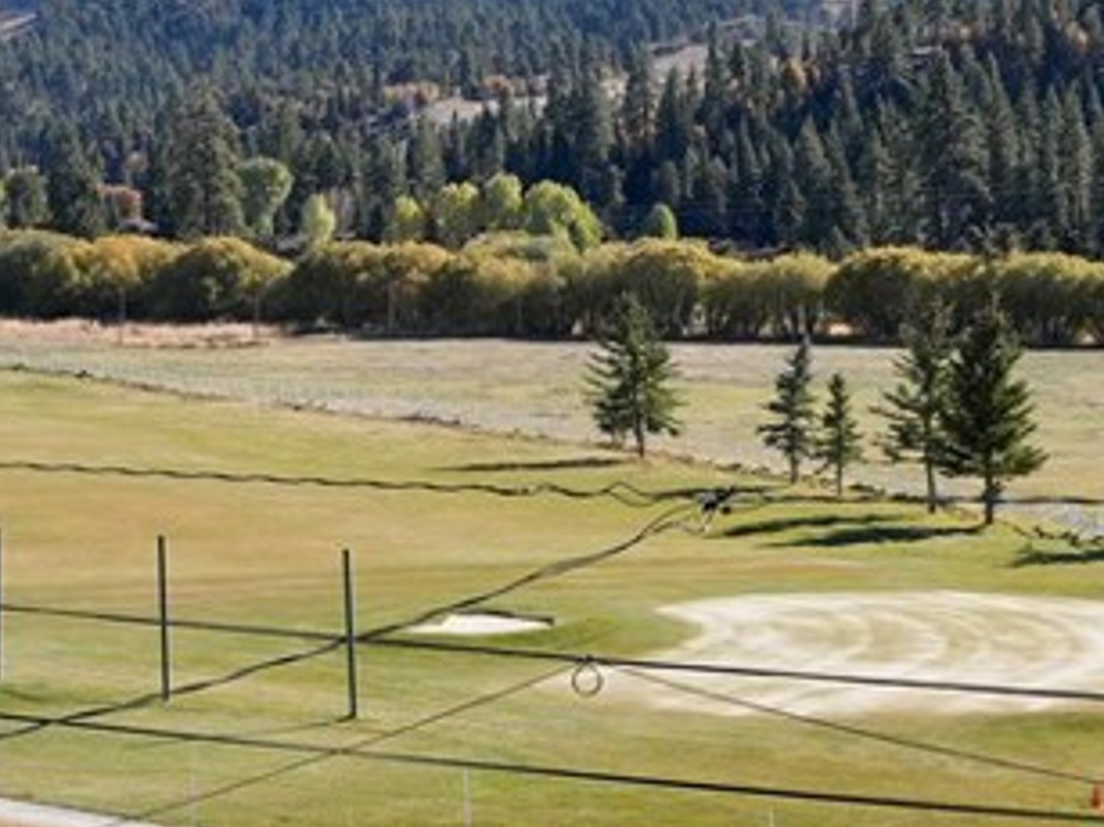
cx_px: 730
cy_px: 214
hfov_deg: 21.0
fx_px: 2965
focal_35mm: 93
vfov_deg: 15.8
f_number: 6.3
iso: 80
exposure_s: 1/160
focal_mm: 29
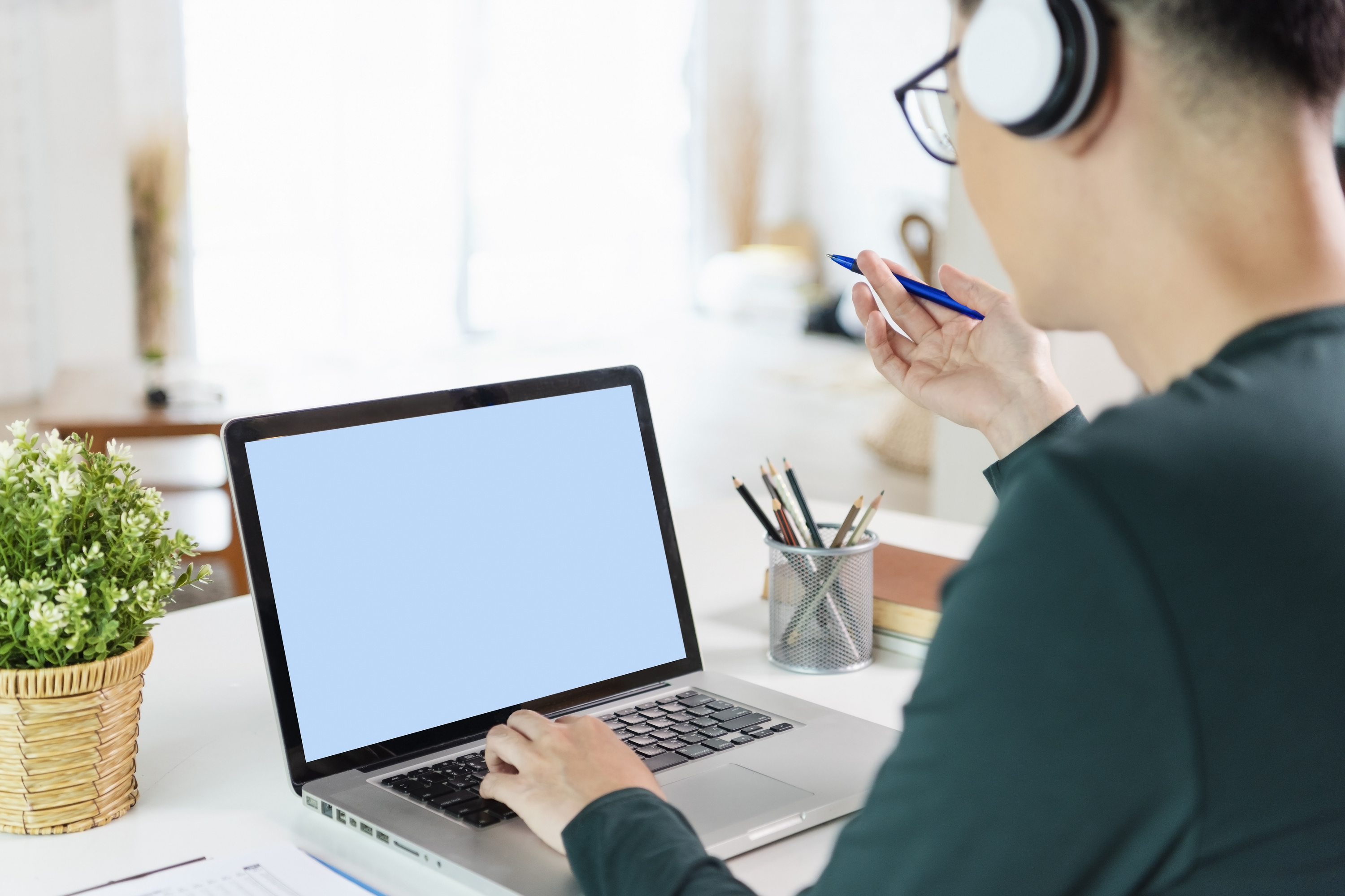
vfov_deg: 27.0
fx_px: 1868
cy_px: 448
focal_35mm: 50
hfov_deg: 39.6
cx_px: 672
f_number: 2.8
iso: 500
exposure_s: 1/160
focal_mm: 50
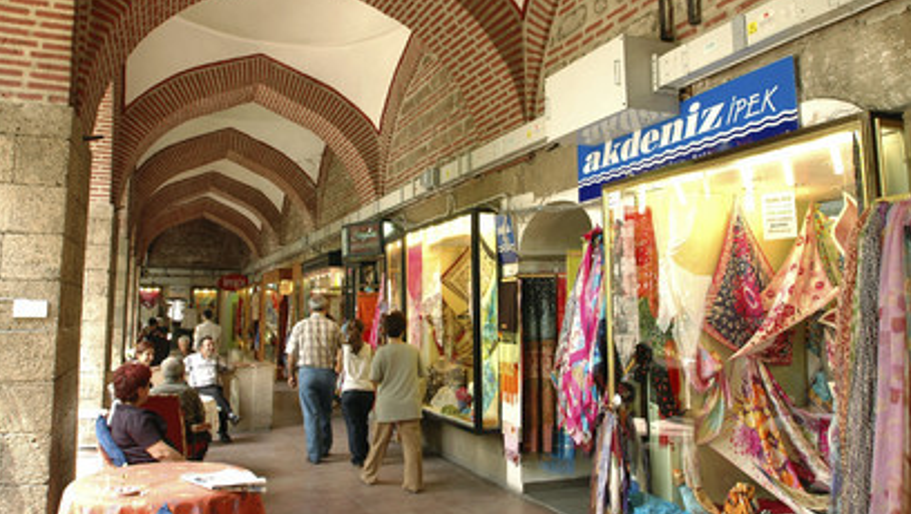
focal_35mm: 28
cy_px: 228
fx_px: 666
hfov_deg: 68.8
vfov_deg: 42.1
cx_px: 459
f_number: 4
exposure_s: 1/50
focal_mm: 17
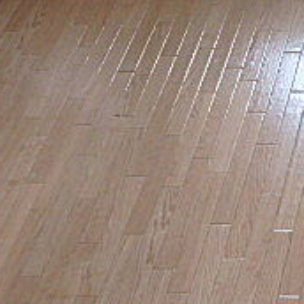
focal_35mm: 69
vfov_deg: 23.8
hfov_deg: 19.2
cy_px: -5
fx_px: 686
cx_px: 543
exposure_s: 1/50
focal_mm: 3.7
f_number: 3.5
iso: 200
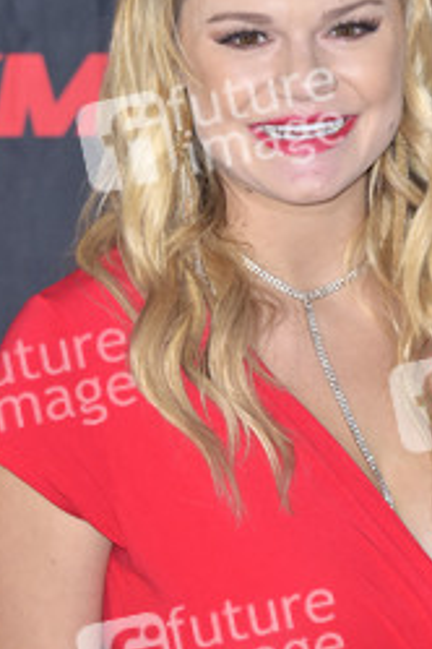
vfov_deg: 6.1
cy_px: 261
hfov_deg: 4.1
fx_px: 6084
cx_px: 288
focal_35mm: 338
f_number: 7.1
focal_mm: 210
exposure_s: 1/250
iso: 640
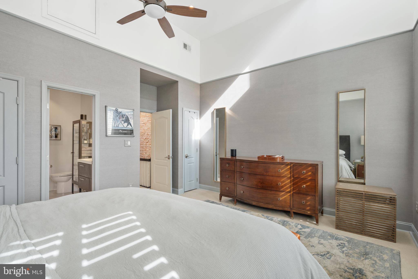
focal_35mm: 16
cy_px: 140
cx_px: 209
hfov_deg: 96.7
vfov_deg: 73.7
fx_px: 186
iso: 500
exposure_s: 1/5
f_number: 8
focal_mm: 16
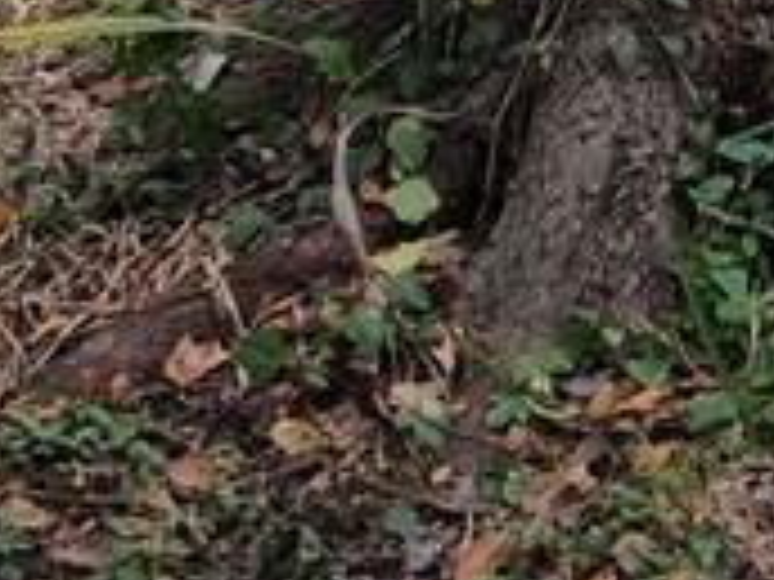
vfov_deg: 8.2
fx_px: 3868
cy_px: -571
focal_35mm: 173
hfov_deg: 11.0
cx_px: 1120
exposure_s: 1/120
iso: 50
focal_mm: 4.15
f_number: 2.2
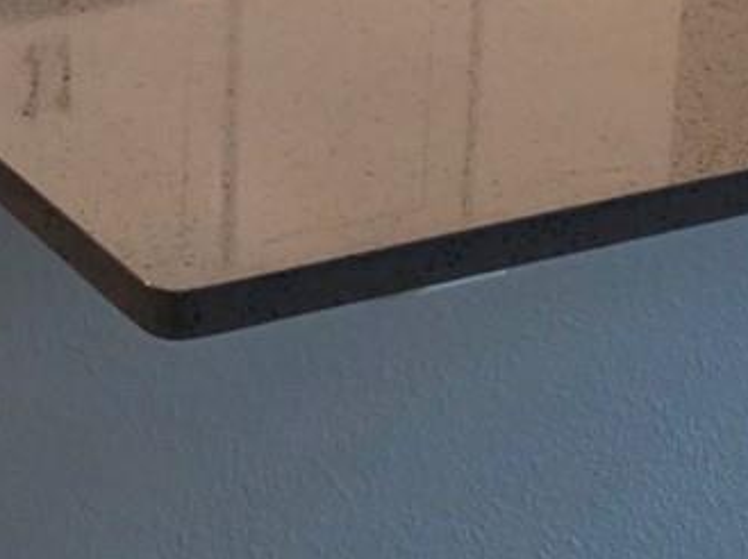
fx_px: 2418
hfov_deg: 17.1
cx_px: -43
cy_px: -293
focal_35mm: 112
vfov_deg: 12.5
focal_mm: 6.3
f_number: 1.7
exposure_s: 1/120
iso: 400
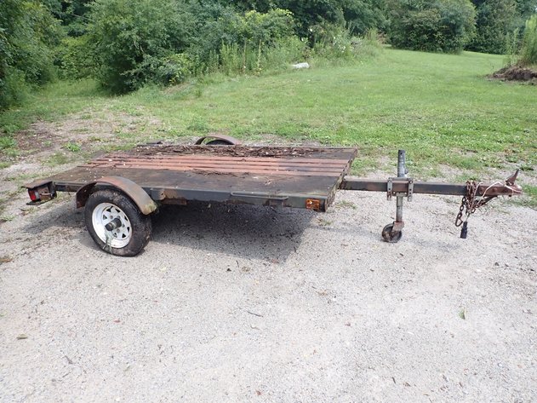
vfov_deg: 54.9
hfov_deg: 69.4
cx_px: 268
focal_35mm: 25
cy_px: 202
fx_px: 388
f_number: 2.8
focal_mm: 4.5
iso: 100
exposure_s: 1/500
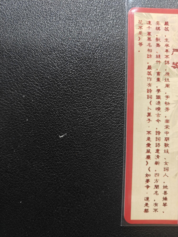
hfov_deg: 56.8
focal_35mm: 24
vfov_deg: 71.6
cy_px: 118
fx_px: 165
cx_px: 89
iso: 250
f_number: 1.8
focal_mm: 5.59
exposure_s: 1/33
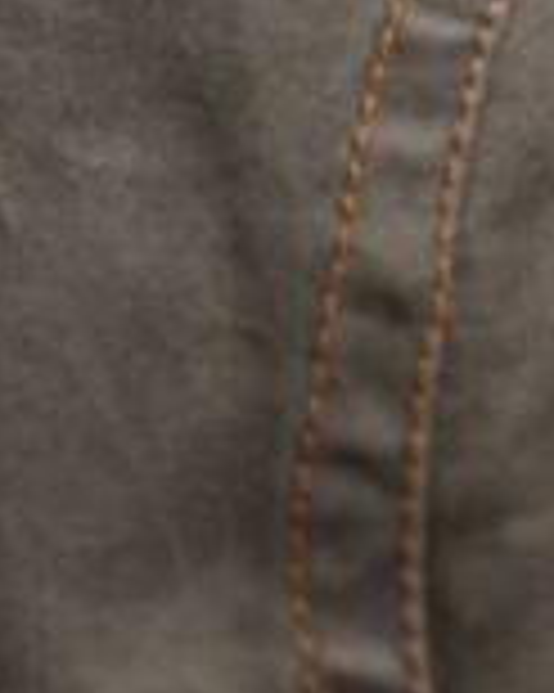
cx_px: -680
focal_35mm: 117
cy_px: -810
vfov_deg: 13.4
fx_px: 2400
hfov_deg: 11.4
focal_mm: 5.54
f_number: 1.8
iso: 320
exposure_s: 1/33
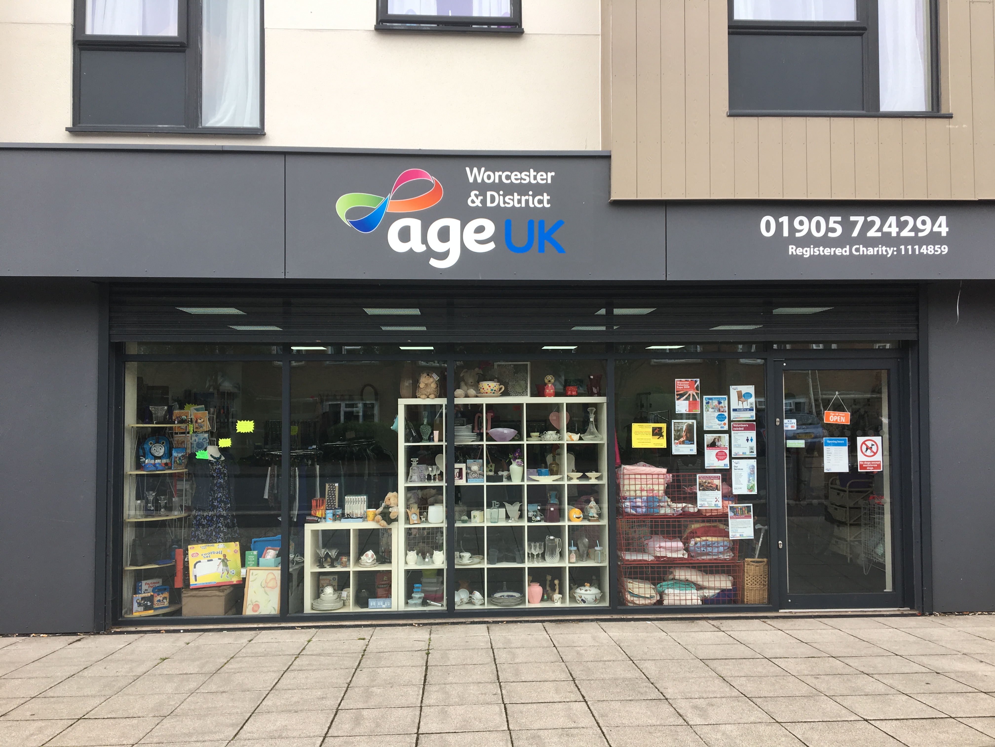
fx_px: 834
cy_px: 374
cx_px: 498
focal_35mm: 29
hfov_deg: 61.7
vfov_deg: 48.2
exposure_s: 1/272
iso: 25
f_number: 2.2
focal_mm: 4.15
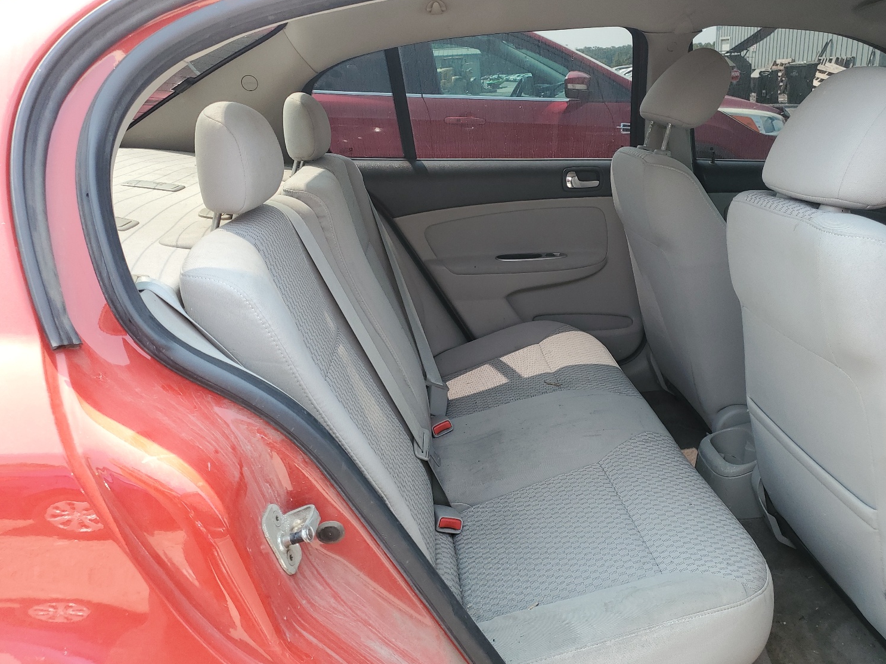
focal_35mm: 28
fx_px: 717
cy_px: 323
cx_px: 475
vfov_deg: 49.7
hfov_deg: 63.4
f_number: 1.5
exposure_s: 1/256
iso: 50
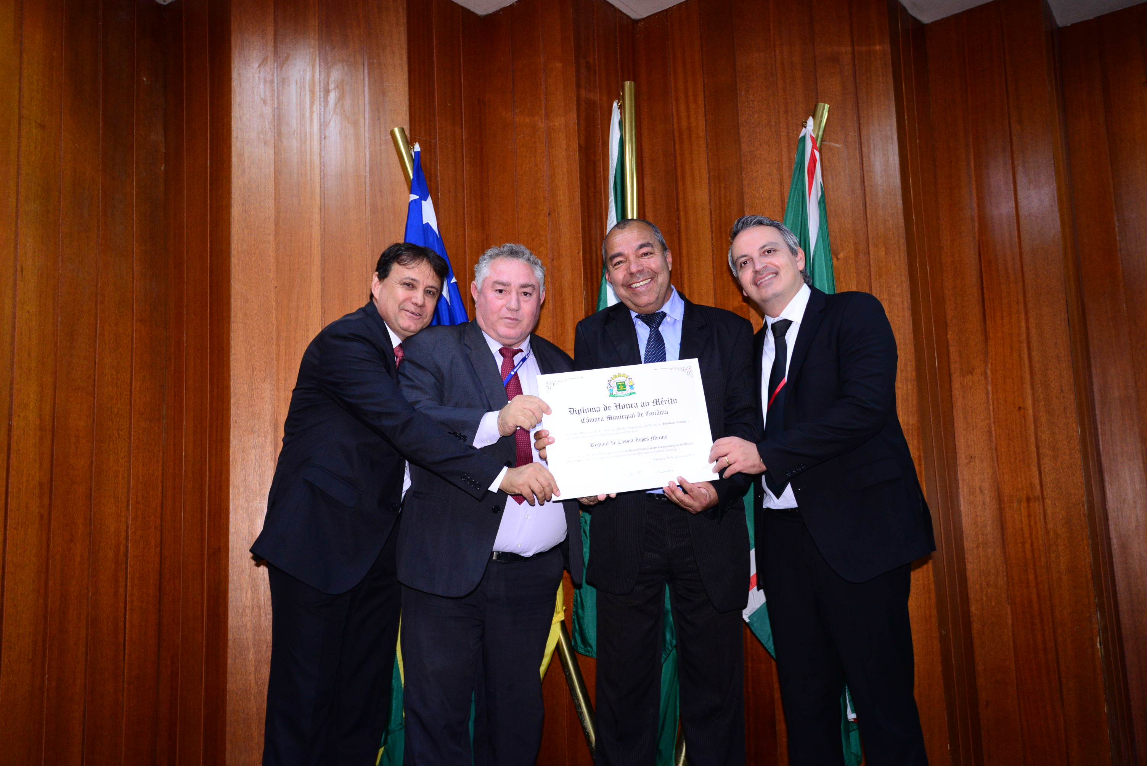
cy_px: 383
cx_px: 574
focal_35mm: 32
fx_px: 1020
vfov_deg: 41.1
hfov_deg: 58.7
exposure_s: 1/125
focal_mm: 32
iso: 2000
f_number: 4
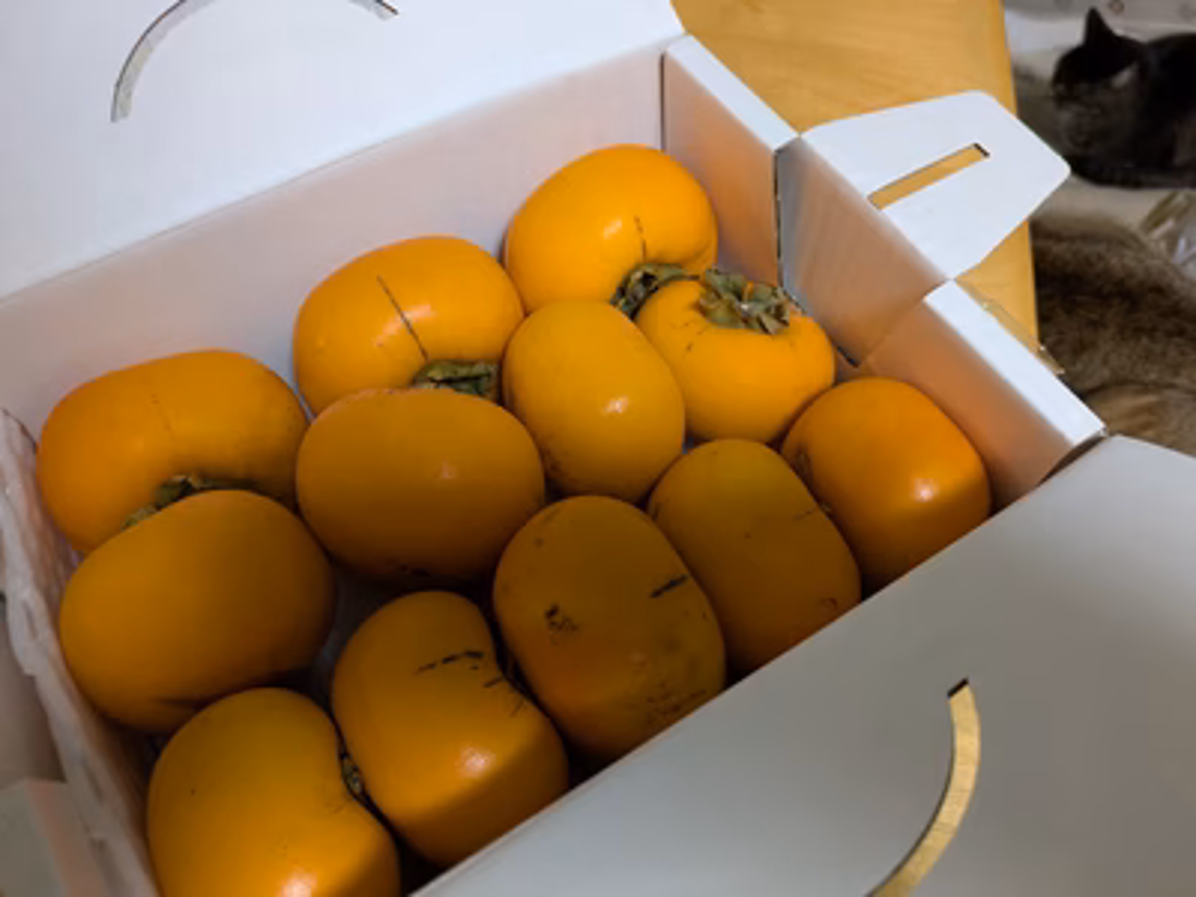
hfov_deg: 69.4
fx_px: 864
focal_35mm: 25
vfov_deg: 54.9
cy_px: 448
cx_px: 598
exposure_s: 1/50
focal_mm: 5.43
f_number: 1.89
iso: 474
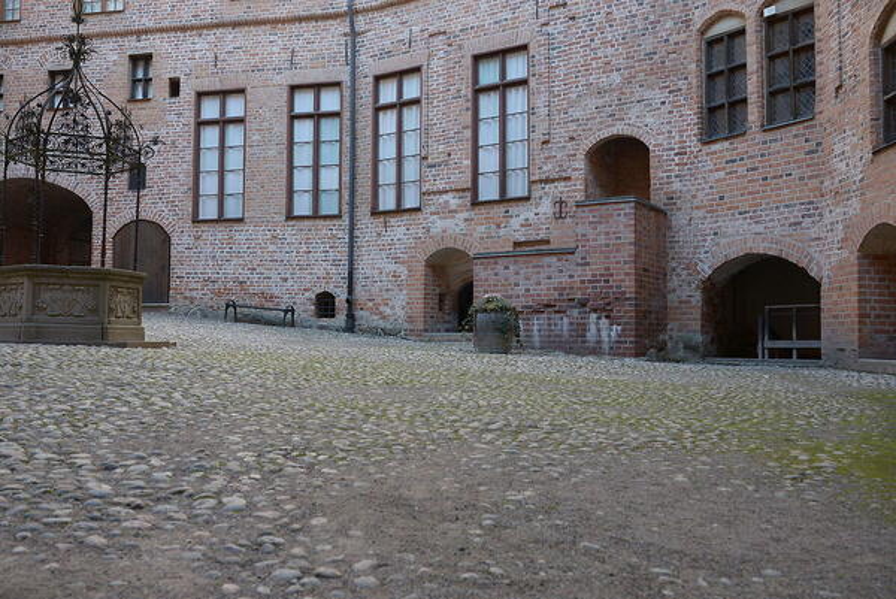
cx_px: 448
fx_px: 872
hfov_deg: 54.4
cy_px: 300
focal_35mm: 35
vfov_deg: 37.9
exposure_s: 1/80
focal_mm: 35
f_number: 7.1
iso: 250
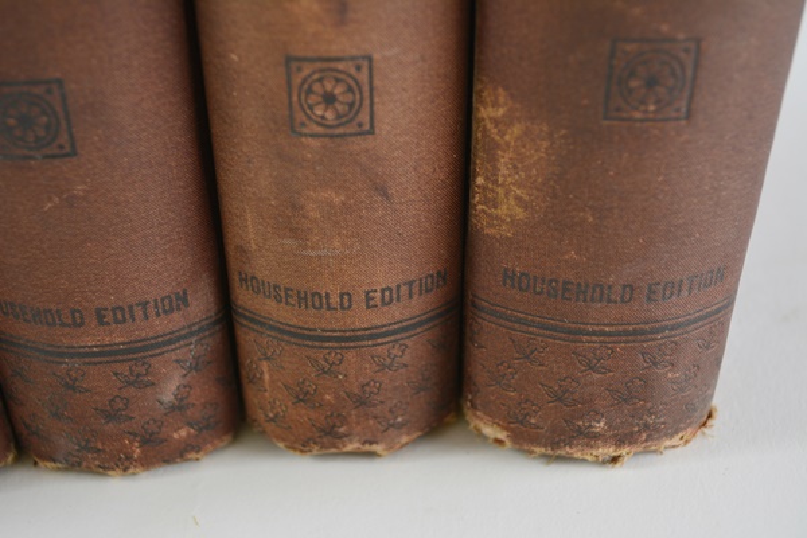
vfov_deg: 26.5
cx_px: 404
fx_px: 1143
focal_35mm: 51
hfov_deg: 38.9
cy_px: 269
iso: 400
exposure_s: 1/100
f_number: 5
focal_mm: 34
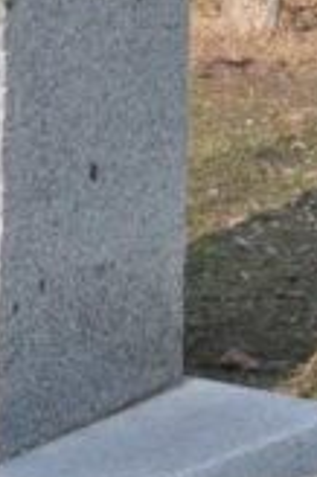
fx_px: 3216
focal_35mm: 243
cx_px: 535
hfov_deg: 5.6
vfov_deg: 8.2
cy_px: -393
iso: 400
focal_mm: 26
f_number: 10
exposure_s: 1/200
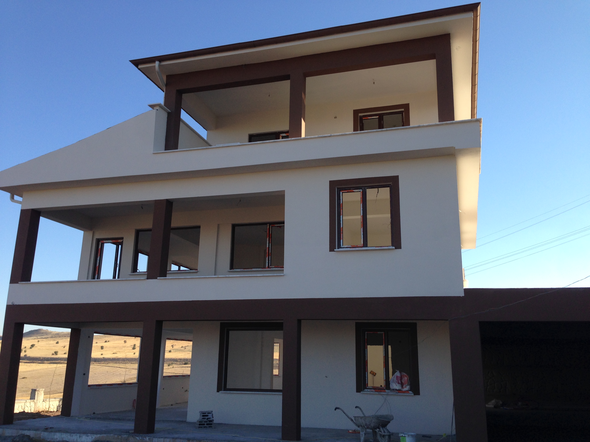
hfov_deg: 55.4
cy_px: 221
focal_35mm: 33
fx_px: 562
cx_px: 295
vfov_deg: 42.9
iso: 50
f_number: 2.4
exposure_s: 1/678
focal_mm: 4.12
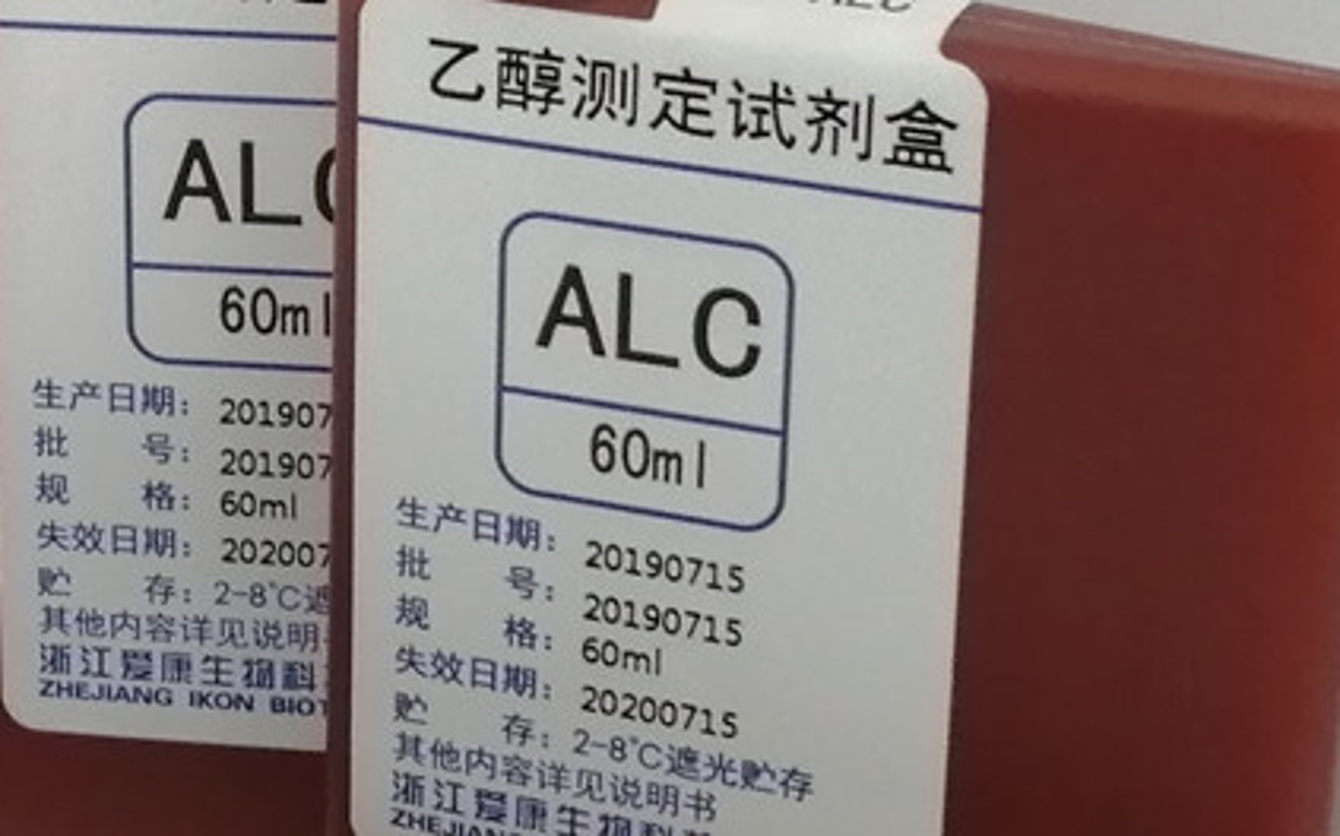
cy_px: 453
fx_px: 5220
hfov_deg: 14.3
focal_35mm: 143
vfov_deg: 9.2
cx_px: -86
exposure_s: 1/30
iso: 125
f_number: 1.8
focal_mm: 3.64
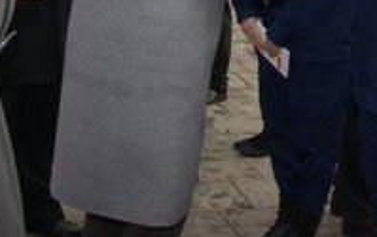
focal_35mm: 85
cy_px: -95
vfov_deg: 14.6
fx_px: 871
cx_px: 421
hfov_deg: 22.9
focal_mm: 17
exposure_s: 1/160
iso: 400
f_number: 11
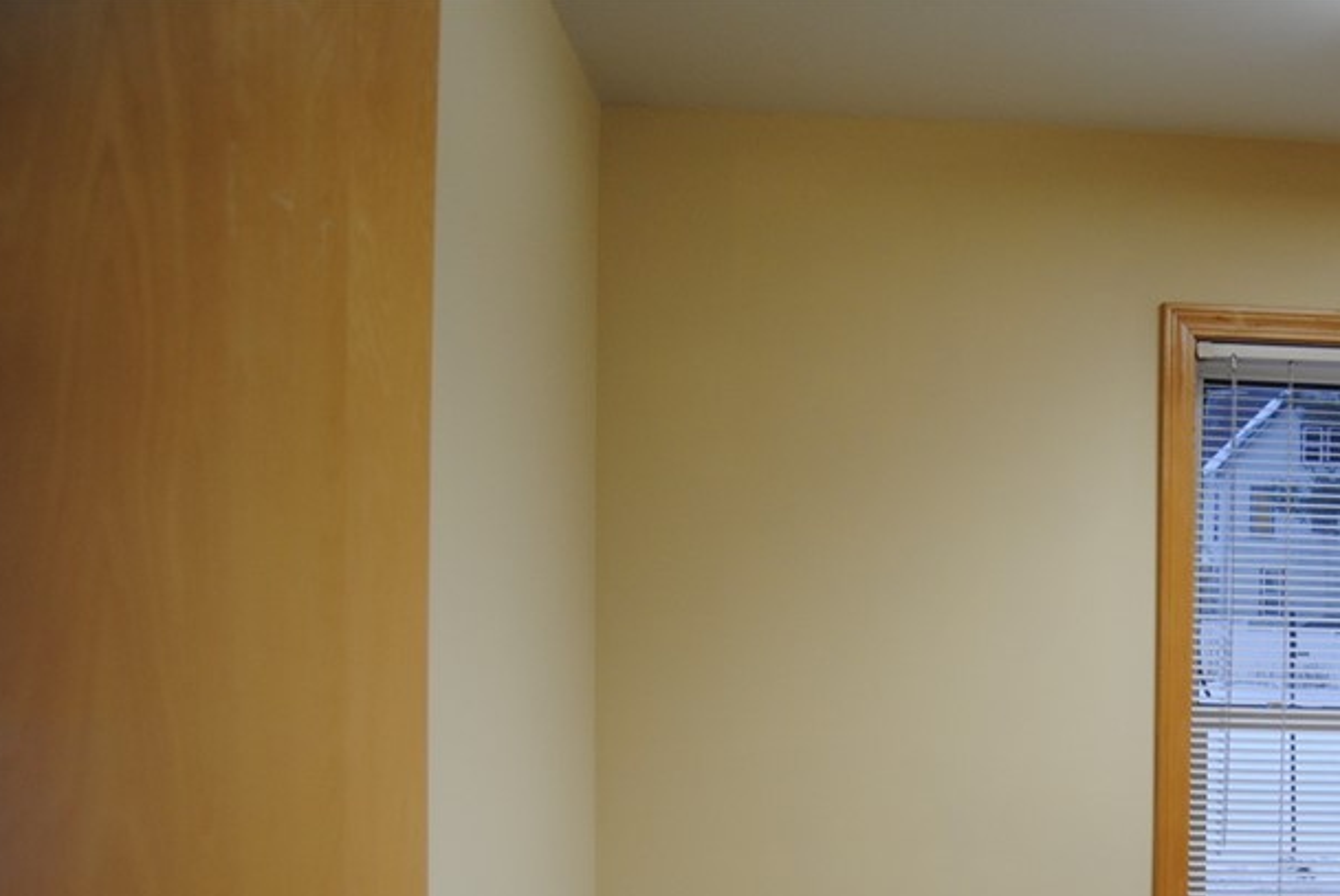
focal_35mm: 48
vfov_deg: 27.2
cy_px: 793
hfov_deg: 39.2
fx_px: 1788
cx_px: 1106
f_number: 3.5
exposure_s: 1/40
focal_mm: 18
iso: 200
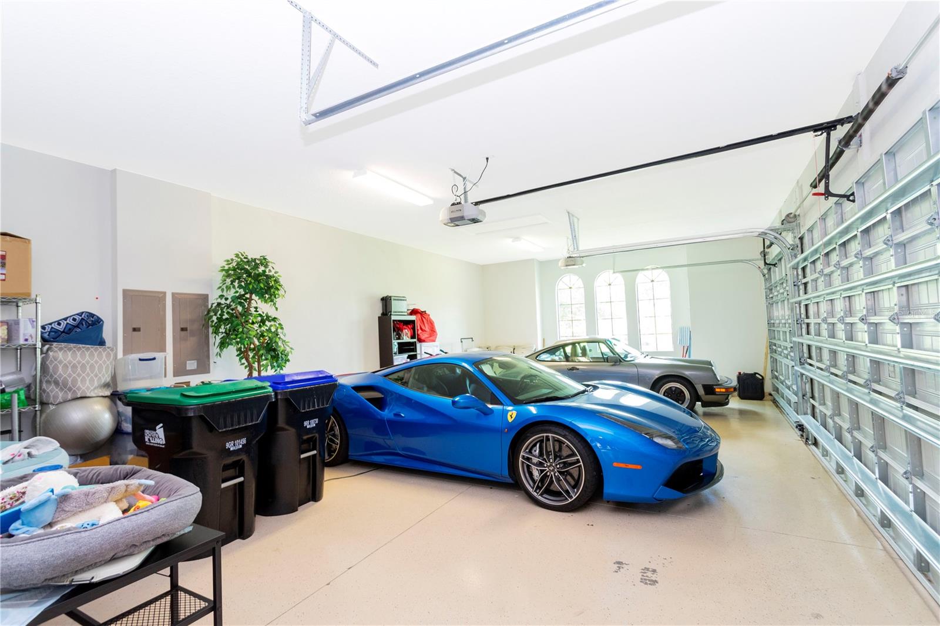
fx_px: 444
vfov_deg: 70.4
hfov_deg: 93.3
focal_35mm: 17
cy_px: 313
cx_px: 470
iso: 1000
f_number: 8
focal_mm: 17
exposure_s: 1/10
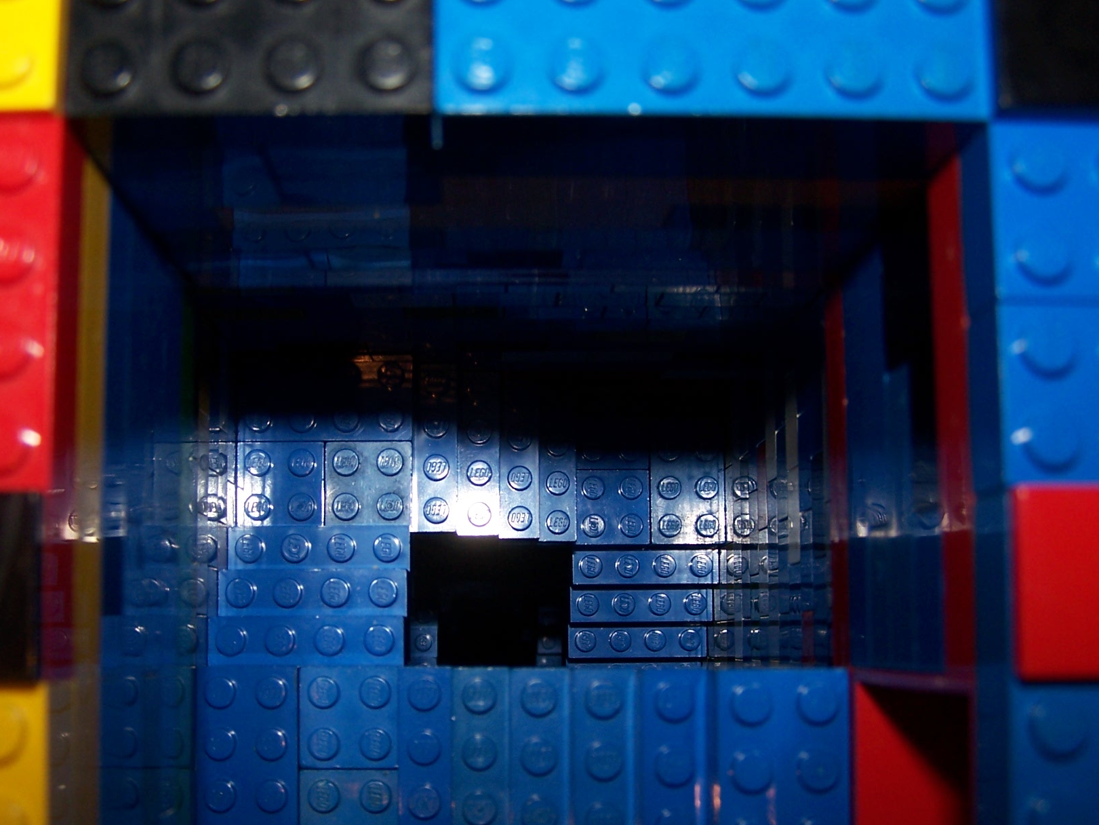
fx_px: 1524
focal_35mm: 48
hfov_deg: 39.6
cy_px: 499
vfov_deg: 30.2
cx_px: 507
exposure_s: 1/60
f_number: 2.8
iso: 80
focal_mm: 6.3
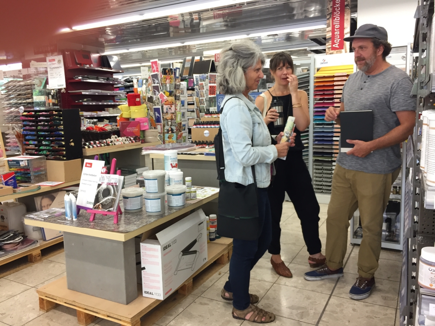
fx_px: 364
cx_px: 218
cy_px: 163
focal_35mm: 29
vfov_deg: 48.2
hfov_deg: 61.7
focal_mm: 4.15
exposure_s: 1/33
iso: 50
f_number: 2.2
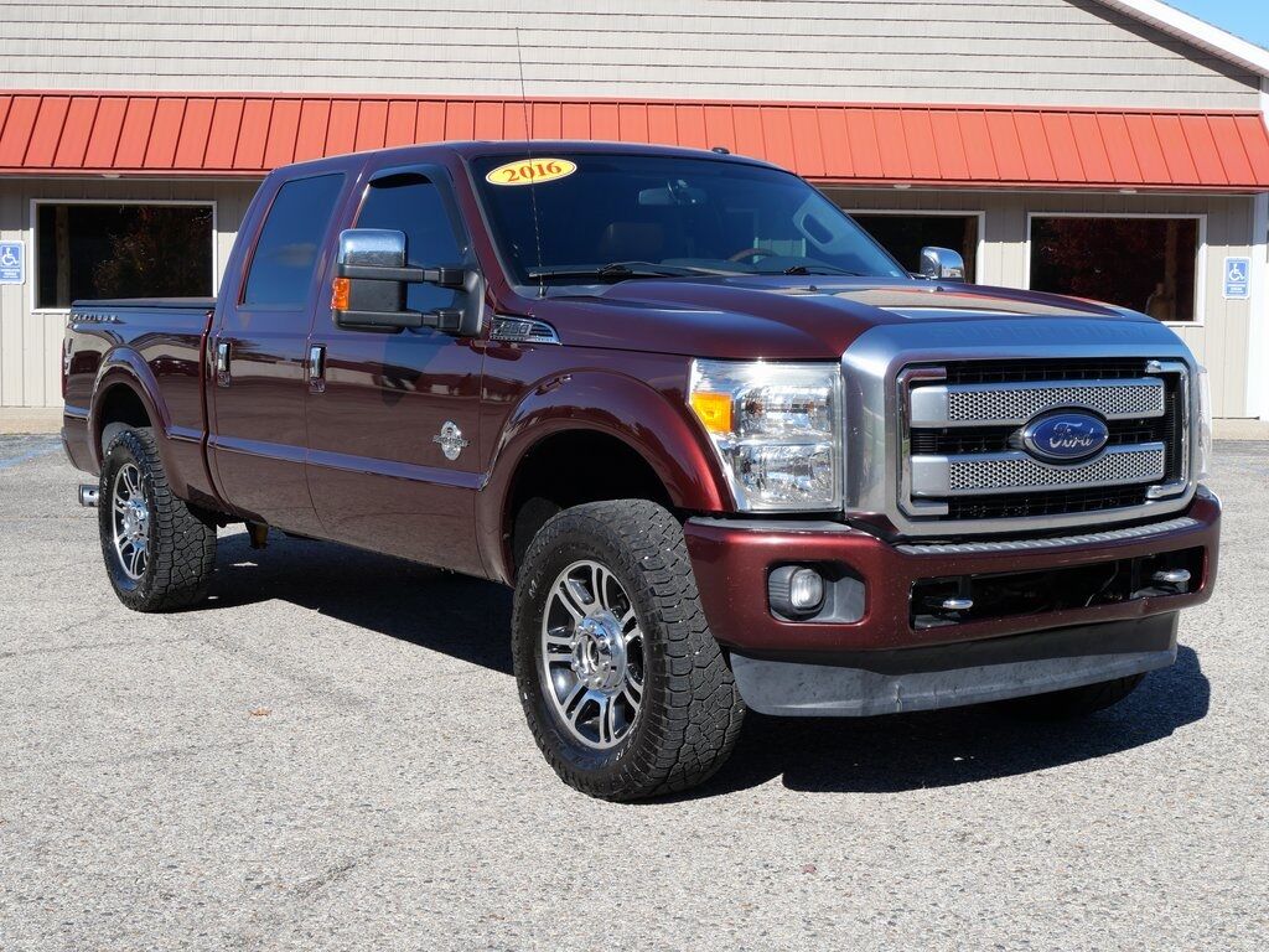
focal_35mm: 50
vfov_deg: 29.1
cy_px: 476
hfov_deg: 38.2
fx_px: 1833
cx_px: 634
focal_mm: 25
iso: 200
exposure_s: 1/320
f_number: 9
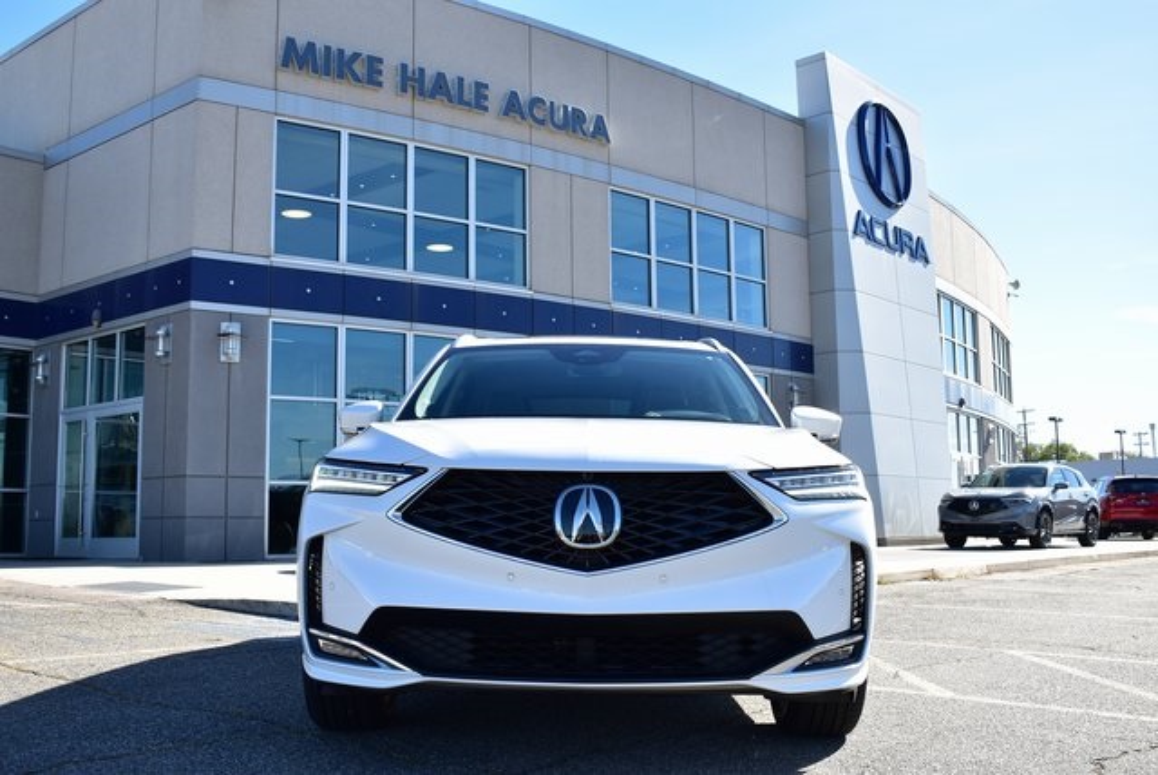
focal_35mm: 36
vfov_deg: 36.9
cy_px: 388
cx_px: 579
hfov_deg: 53.1
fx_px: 1159
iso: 100
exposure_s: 1/200
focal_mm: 24
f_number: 7.1
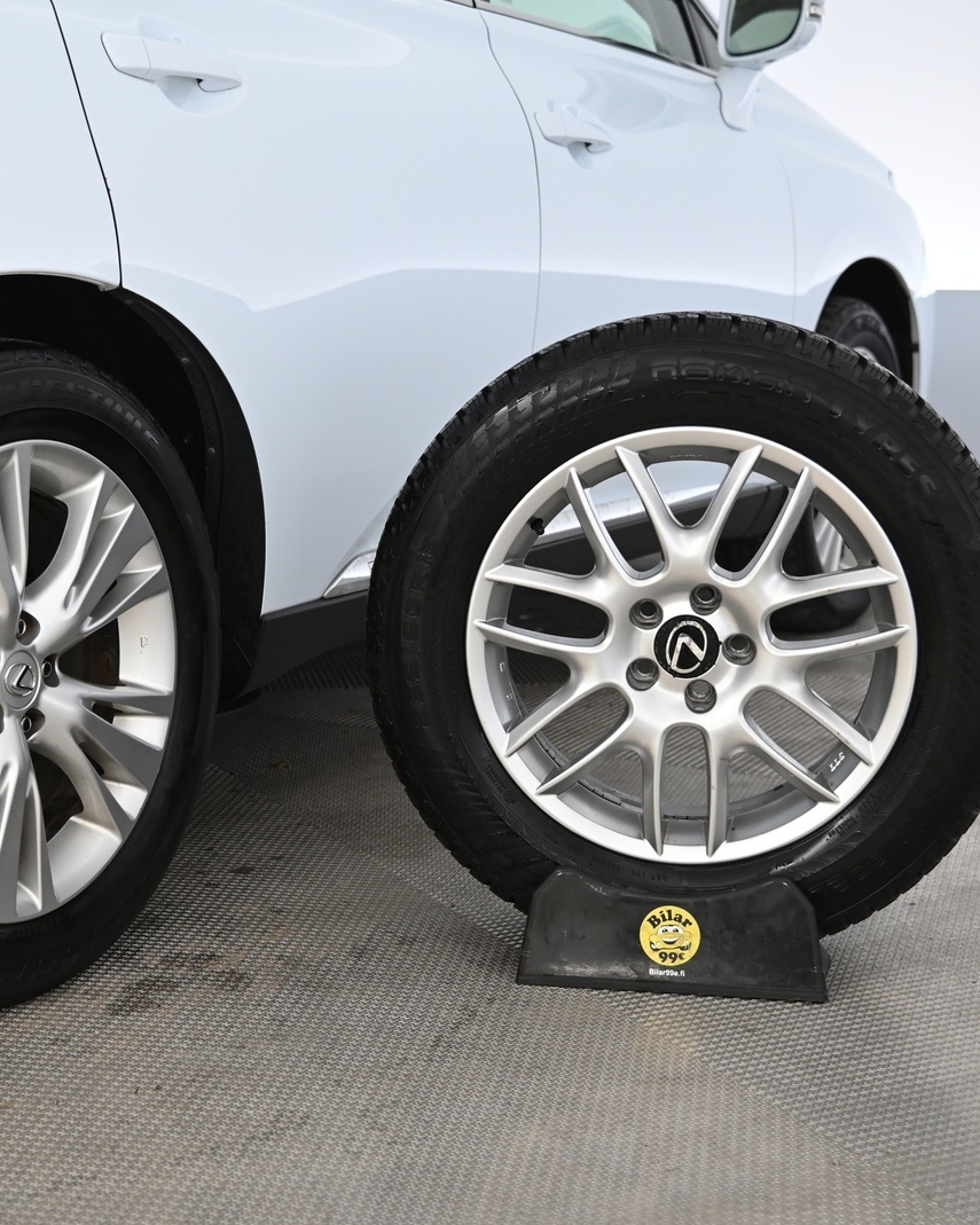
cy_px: 612
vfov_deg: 33.0
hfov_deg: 26.6
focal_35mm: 57
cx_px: 345
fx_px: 2067
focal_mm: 40
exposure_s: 1/100
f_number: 4
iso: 2000
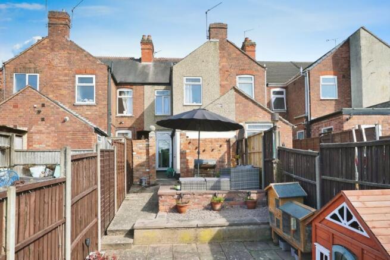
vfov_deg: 48.0
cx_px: 195
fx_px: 293
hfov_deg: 67.4
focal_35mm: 27
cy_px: 130
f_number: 7.1
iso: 2000
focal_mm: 27
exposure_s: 1/2500
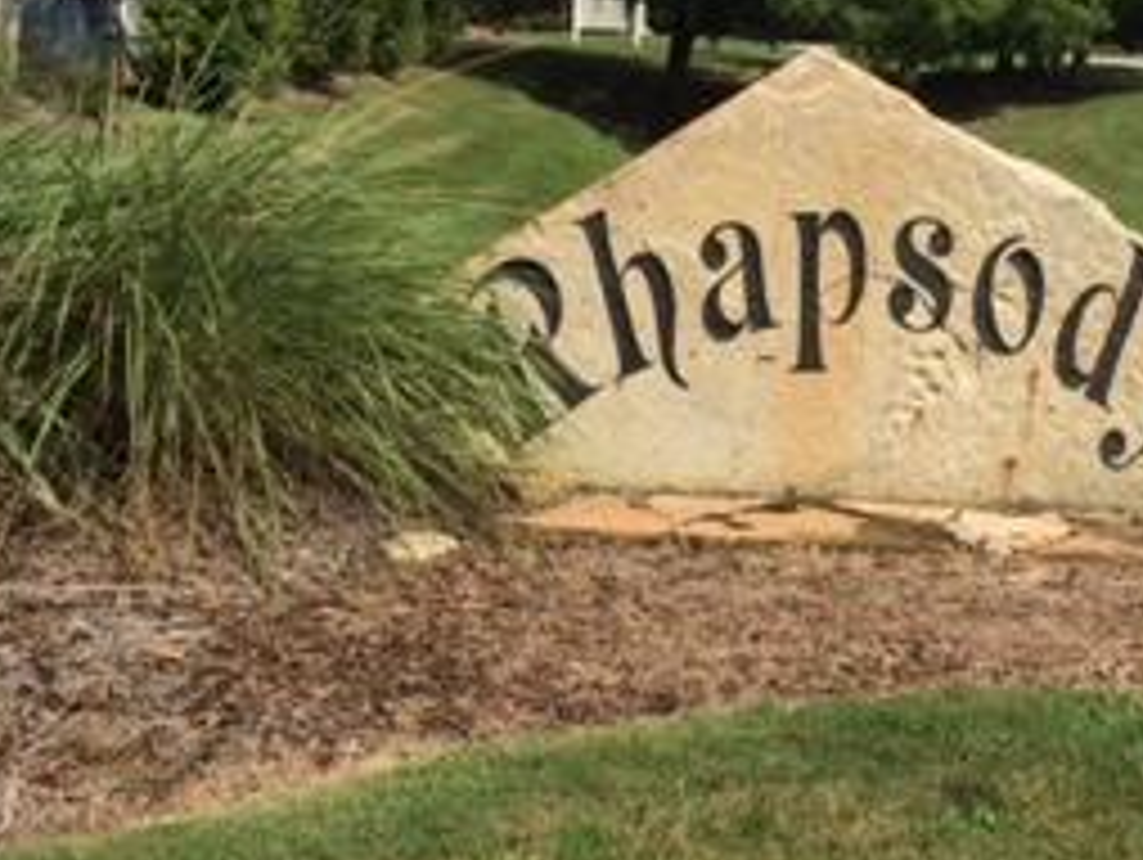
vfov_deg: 20.2
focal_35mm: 73
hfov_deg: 26.0
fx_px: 2413
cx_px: 976
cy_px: 329
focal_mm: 4.15
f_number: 2.2
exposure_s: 1/2825
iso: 32
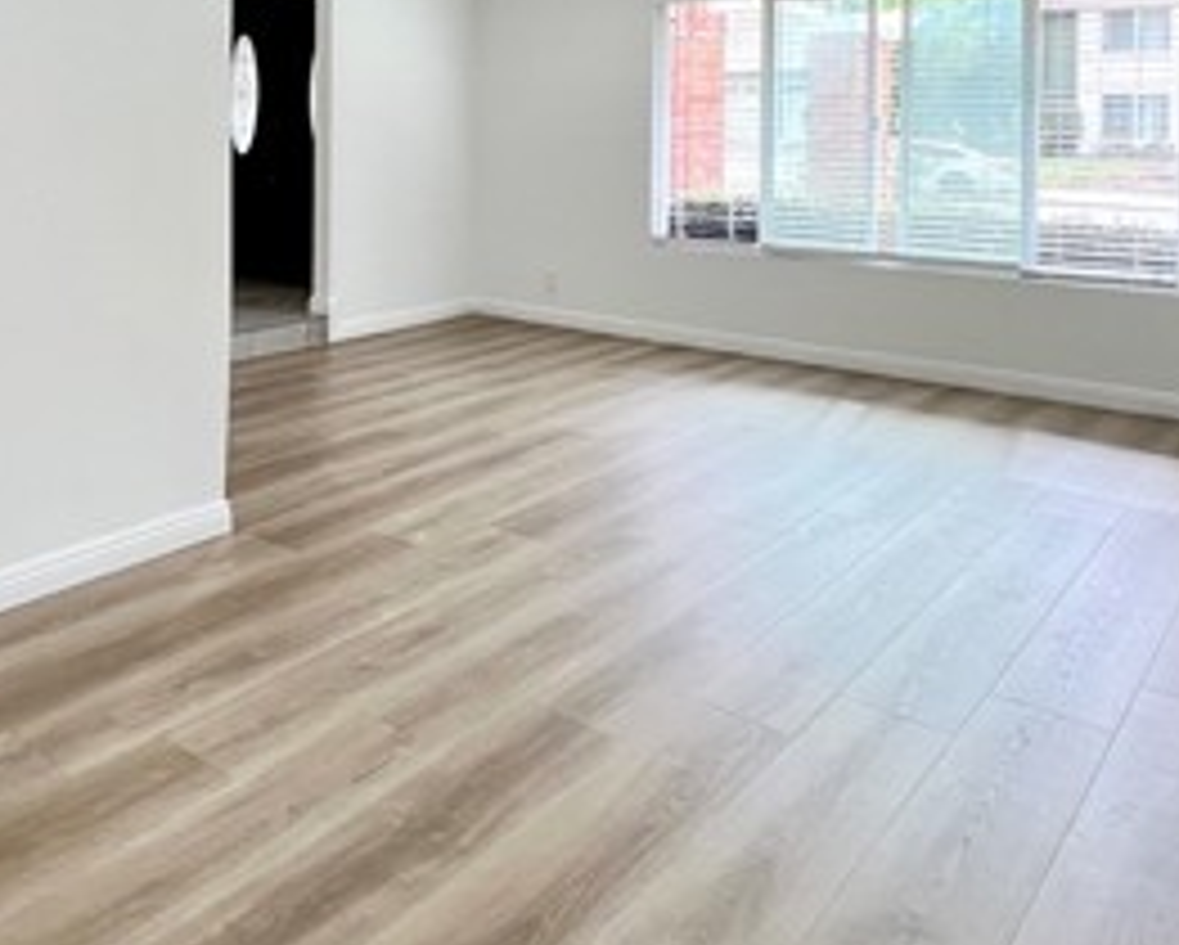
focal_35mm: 31
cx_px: 202
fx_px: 1083
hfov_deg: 52.6
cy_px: 117
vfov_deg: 43.6
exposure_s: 1/120
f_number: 1.8
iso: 125
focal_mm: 1.57
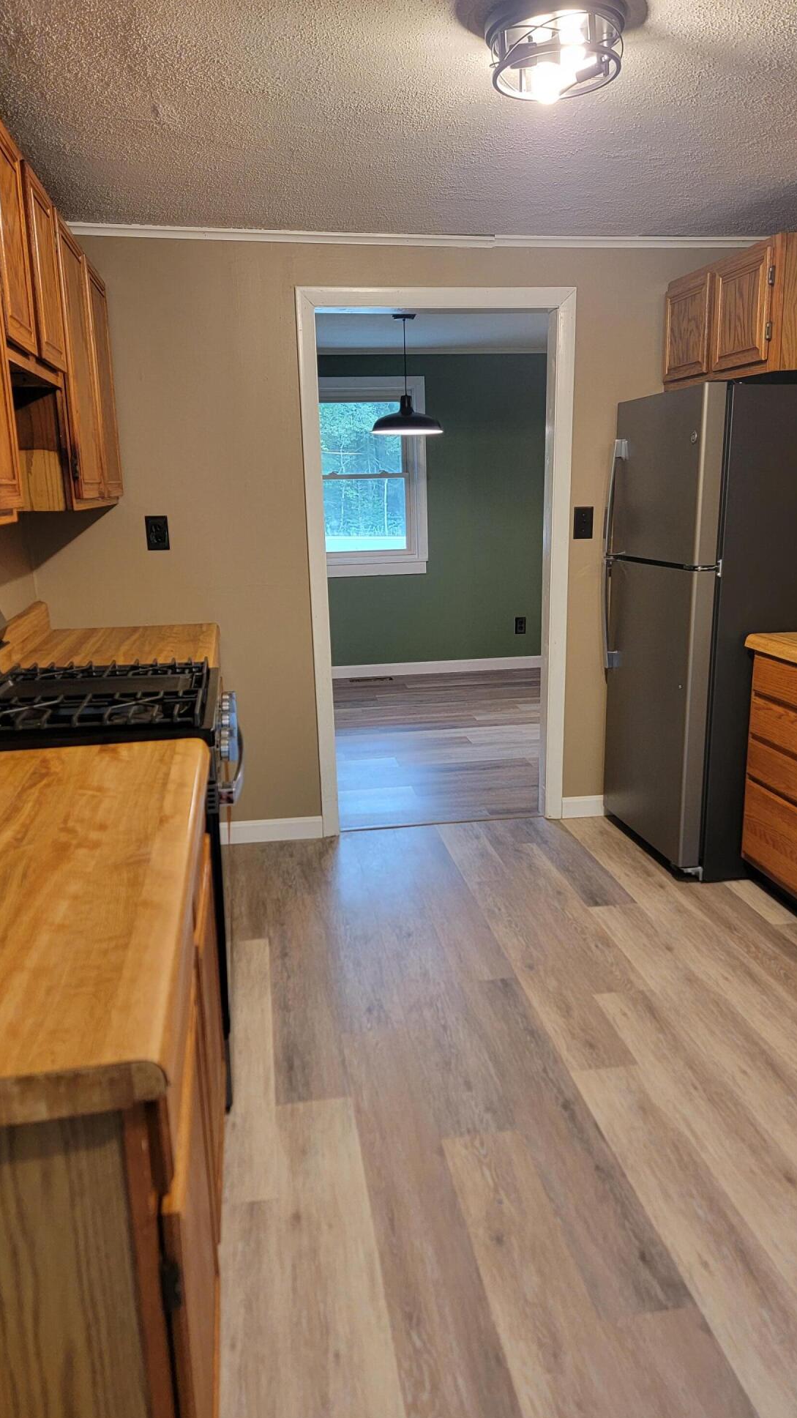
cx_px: 442
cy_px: 731
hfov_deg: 42.8
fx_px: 1015
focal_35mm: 27
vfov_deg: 69.9
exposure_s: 1/40
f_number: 1.8
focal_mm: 6.7
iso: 250
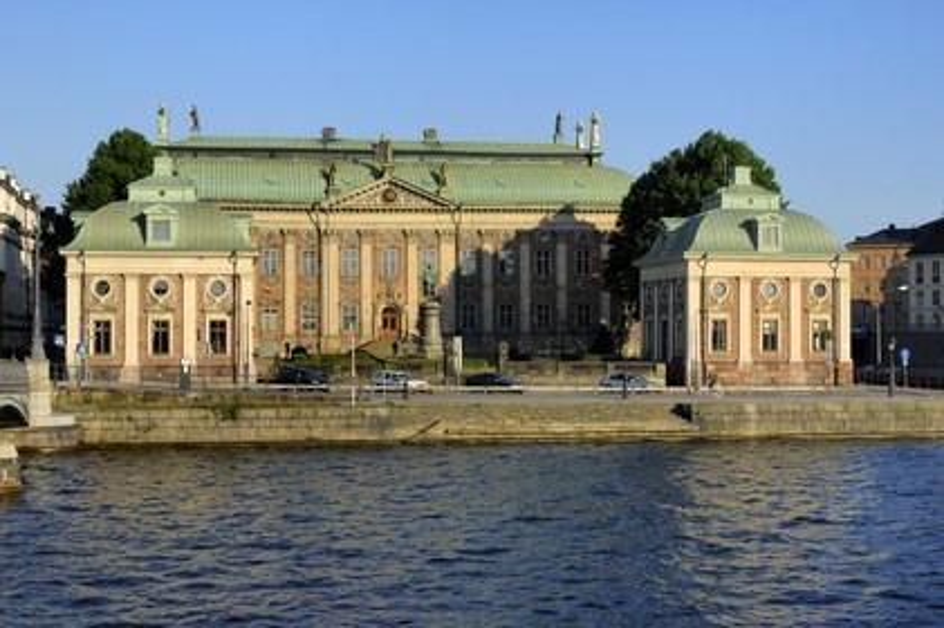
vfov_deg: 22.6
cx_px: 472
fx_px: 1572
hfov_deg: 33.4
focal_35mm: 60
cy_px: 314
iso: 100
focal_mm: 40
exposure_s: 1/200
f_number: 10
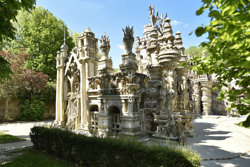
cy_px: 84
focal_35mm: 20
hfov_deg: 84.0
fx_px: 139
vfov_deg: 62.0
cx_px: 125
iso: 80
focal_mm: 20
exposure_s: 1/400
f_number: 3.5
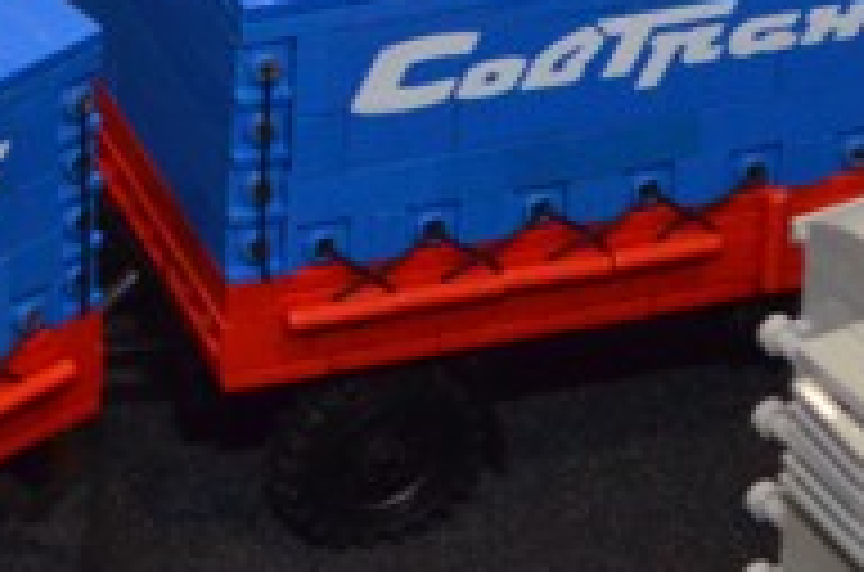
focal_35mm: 343
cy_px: 342
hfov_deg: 6.0
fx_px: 8212
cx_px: -117
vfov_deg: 4.0
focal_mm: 44
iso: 2800
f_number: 5.3
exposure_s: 1/60
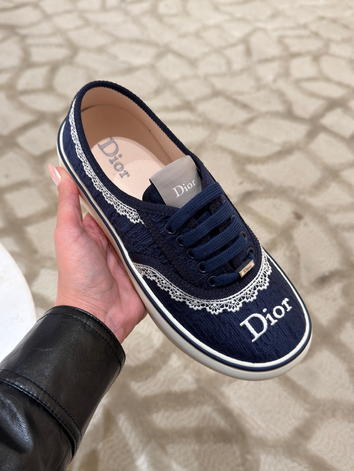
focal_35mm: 35
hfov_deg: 40.7
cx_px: 177
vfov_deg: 52.6
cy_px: 236
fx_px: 477
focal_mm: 6.76
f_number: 1.78
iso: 80
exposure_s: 1/121
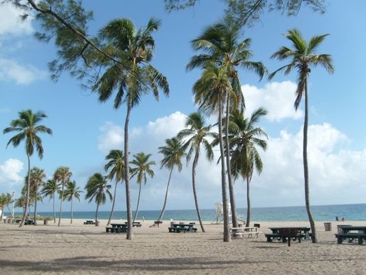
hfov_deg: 52.6
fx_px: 370
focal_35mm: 35
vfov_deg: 40.7
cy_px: 138
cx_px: 183
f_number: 7.1
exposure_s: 1/350
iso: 80
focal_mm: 5.8
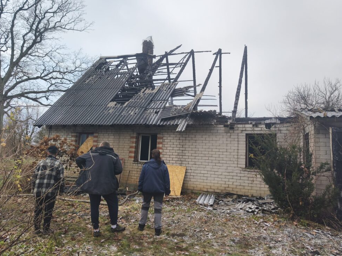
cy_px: 127
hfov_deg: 71.6
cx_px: 169
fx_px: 237
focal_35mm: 24
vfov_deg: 56.8
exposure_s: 1/283
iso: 50
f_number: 1.65
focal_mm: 6.18
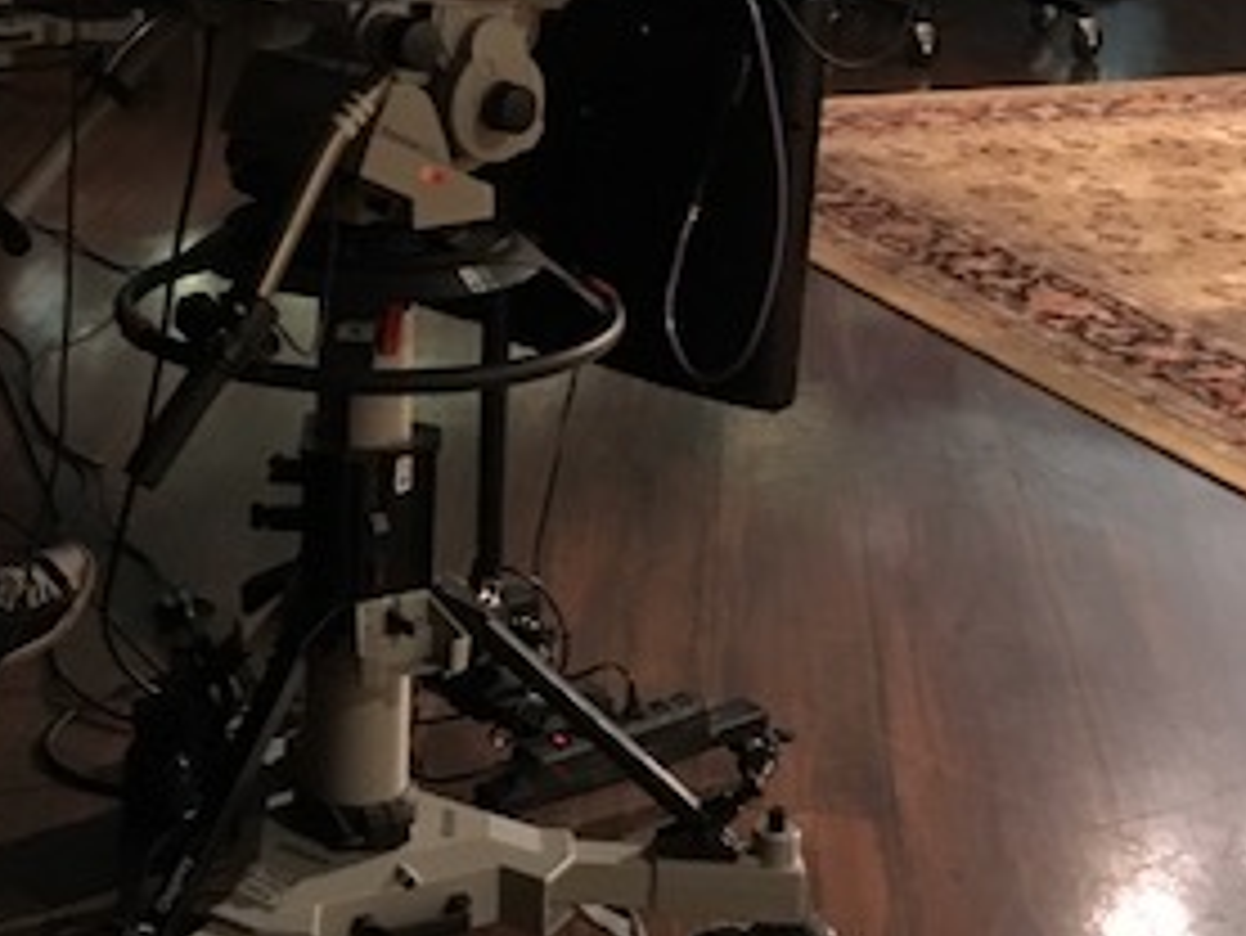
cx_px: 184
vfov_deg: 21.7
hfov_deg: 28.1
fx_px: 2413
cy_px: 220
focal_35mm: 67
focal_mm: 4.15
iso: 250
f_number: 2.2
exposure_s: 1/15
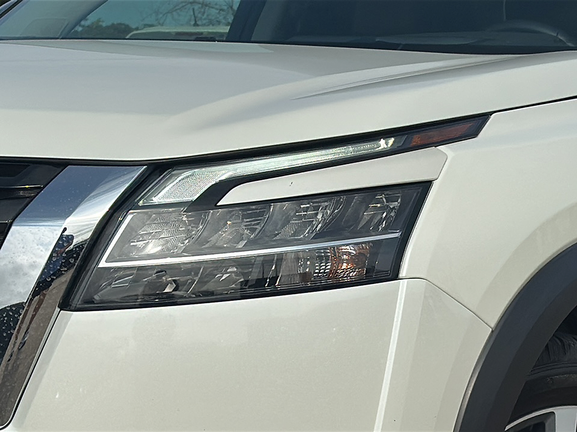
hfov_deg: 19.6
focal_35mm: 100
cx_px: 288
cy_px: 216
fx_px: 1667
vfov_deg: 14.8
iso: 64
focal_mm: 6.86
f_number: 1.78
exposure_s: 1/11111
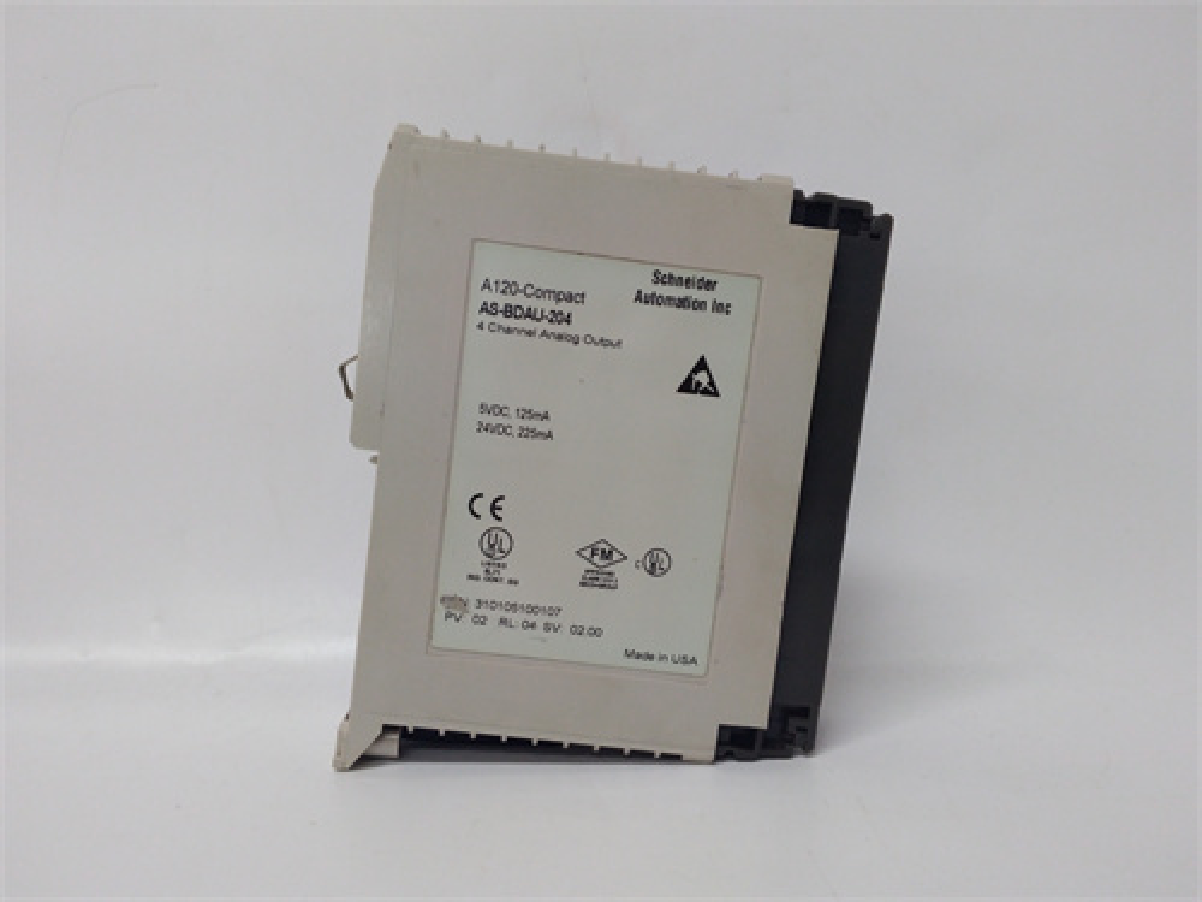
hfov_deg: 65.3
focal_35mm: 27
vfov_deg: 51.4
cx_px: 601
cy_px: 451
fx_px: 938
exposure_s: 1/33
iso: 152
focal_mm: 3.79
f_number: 2
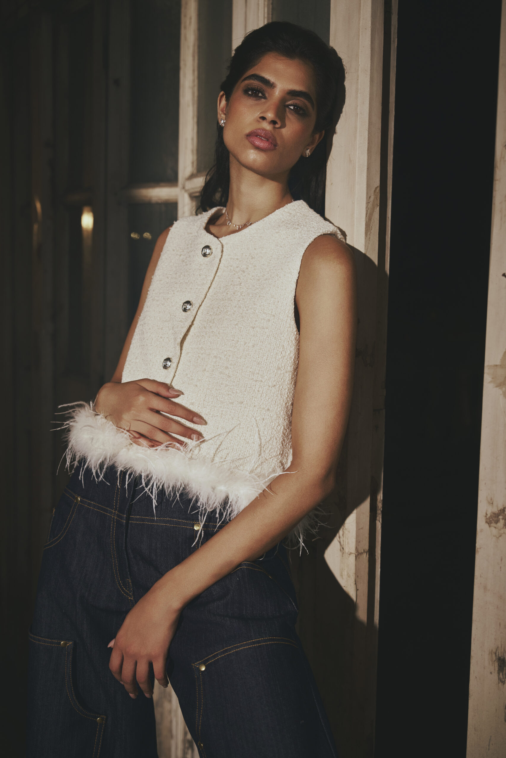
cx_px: 253
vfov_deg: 43.6
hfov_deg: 29.9
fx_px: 949
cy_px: 379
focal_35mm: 45
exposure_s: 1/320
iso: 500
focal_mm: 45
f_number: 3.5
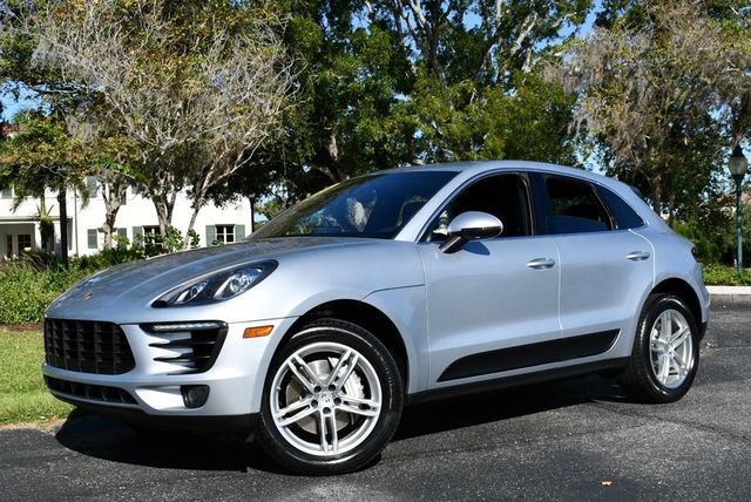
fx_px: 960
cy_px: 251
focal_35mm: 46
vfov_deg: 29.3
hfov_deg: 42.7
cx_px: 376
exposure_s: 1/320
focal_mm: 23
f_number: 9
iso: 100
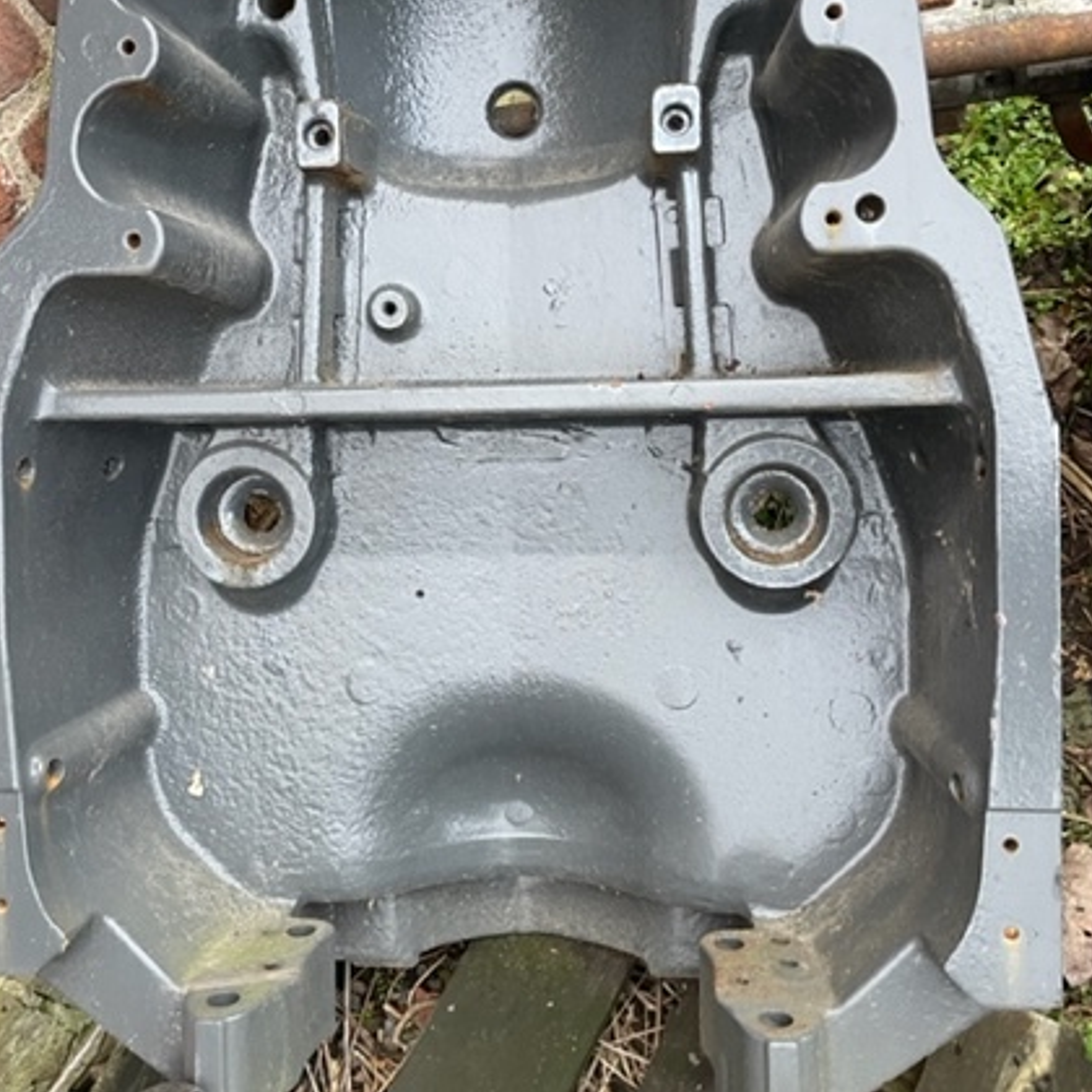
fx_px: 1249
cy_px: 471
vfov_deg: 47.1
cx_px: 520
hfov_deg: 47.2
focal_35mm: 35
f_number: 1.6
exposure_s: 1/62
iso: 125
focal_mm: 4.2
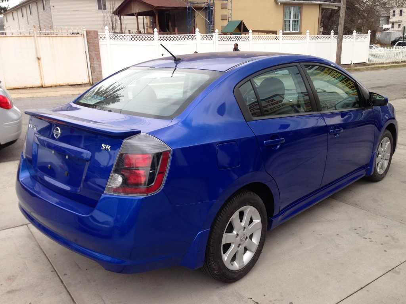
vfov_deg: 42.9
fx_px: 387
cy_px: 152
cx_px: 203
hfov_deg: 55.4
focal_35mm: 33
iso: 50
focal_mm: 4.12
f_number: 2.4
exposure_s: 1/120
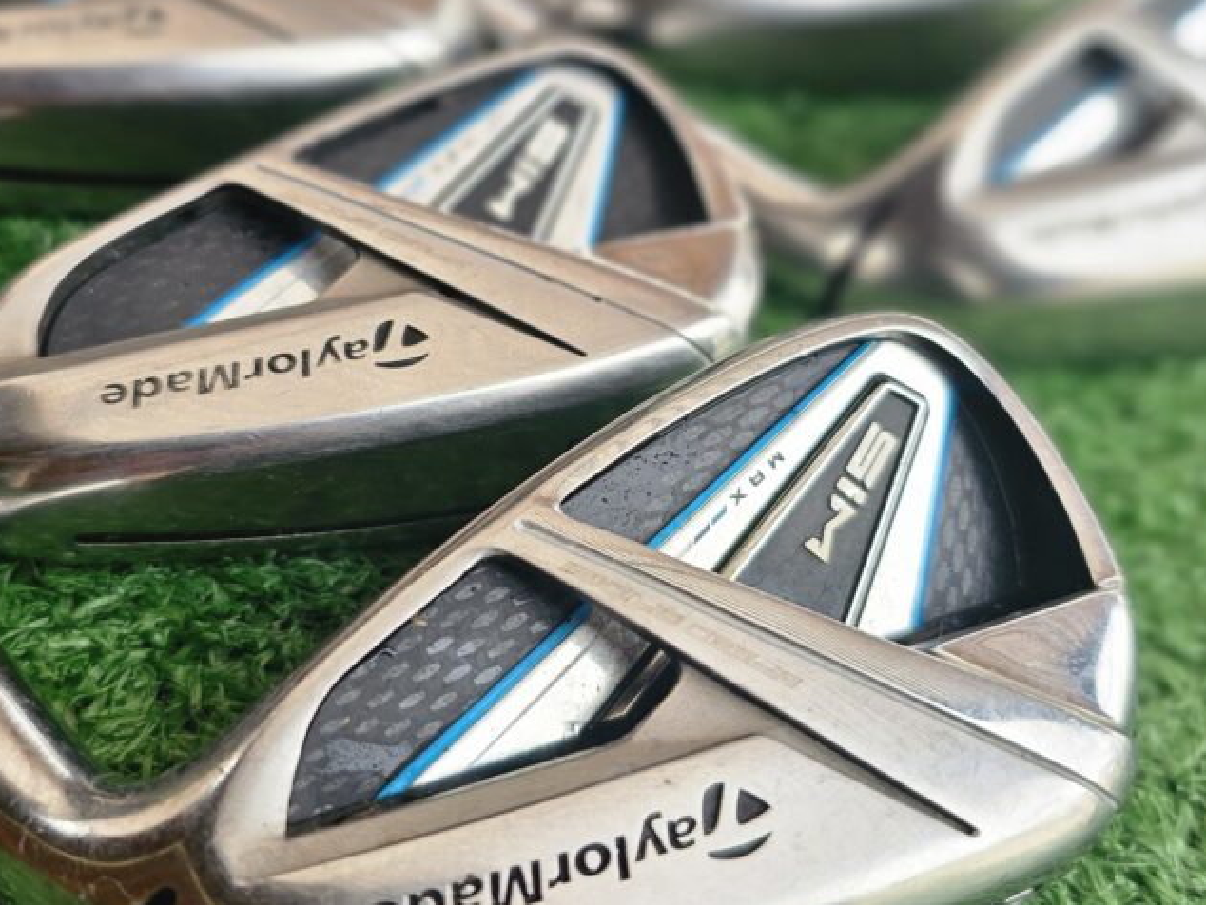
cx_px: 595
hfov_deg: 61.6
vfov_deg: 48.0
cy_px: 367
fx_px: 1011
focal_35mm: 29
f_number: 1.7
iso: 10
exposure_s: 1/126
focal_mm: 6.3
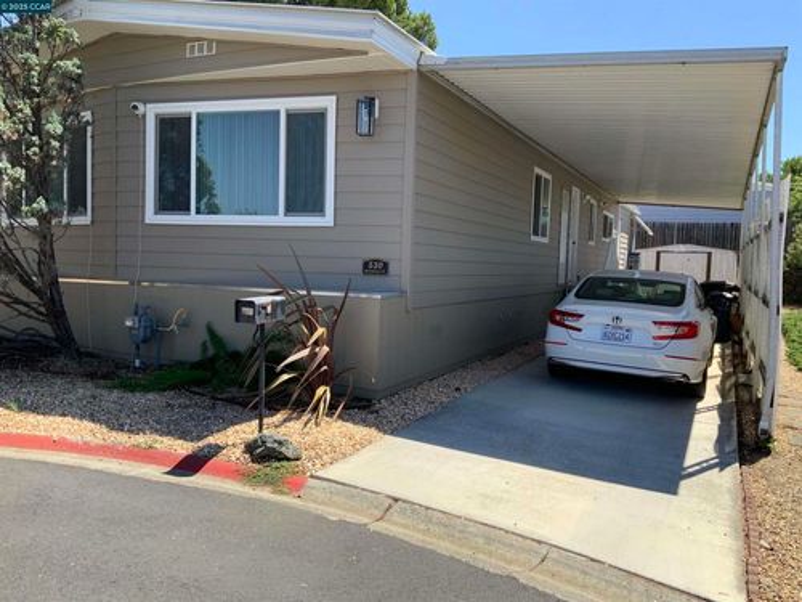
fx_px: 672
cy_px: 301
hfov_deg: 61.7
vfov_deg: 48.2
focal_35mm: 29
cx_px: 401
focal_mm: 3
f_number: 1.8
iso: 16
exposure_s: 1/1055
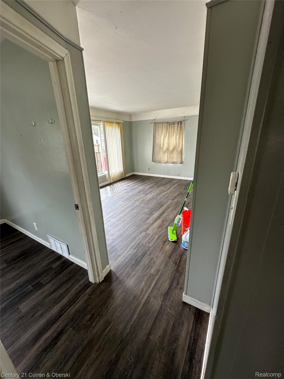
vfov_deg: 102.1
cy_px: 190
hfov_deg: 85.7
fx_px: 153
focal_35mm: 14
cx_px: 142
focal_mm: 2.22
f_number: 2.2
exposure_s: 1/99
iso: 64
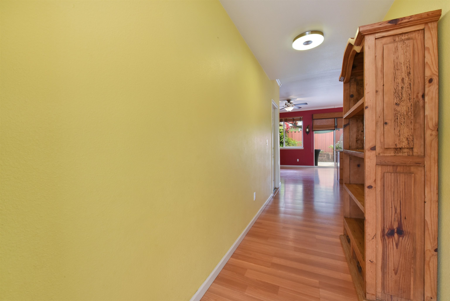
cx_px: 225
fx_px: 175
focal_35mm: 14
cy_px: 150
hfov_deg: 104.2
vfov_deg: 81.2
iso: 6400
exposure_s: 1/60
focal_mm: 14
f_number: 16
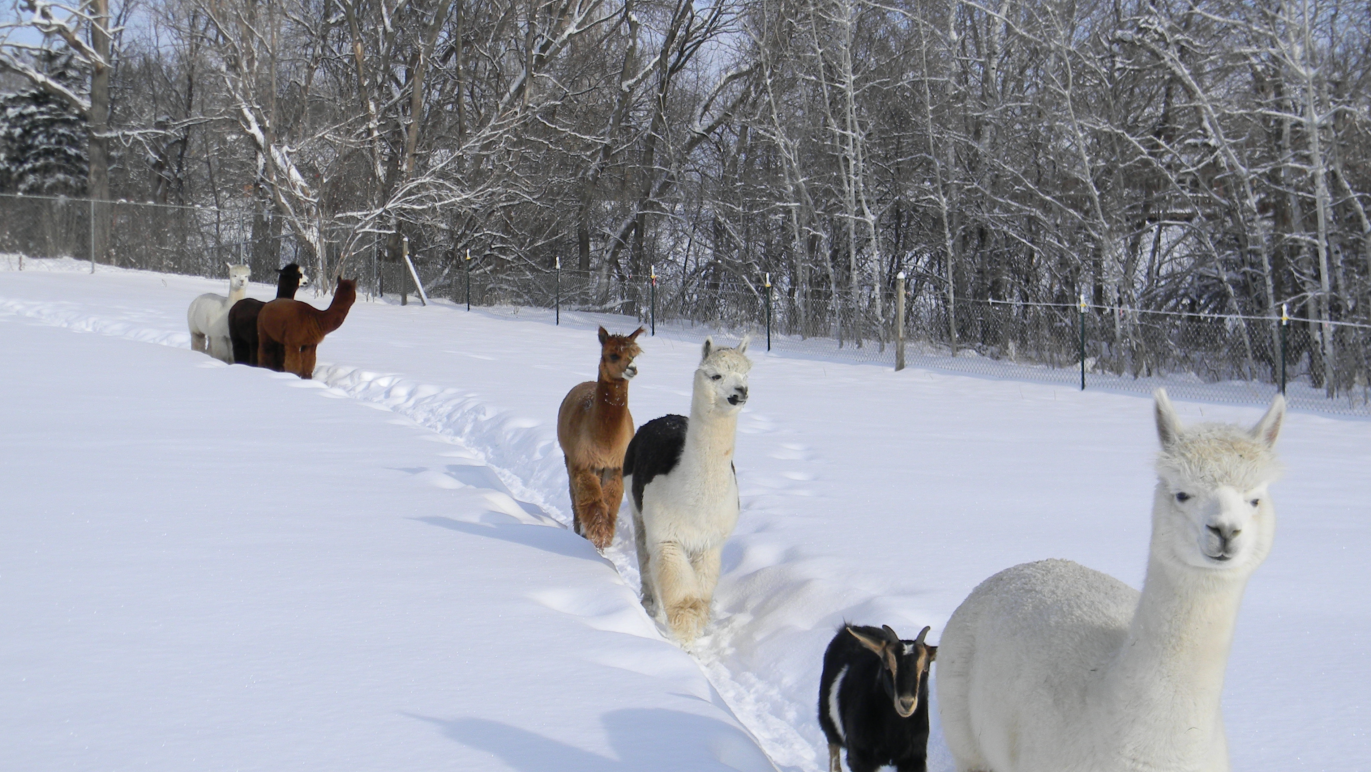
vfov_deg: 22.2
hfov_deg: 38.5
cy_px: 443
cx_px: 706
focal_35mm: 54
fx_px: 1963
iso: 80
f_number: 7.8
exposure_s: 1/252
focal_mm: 8.6
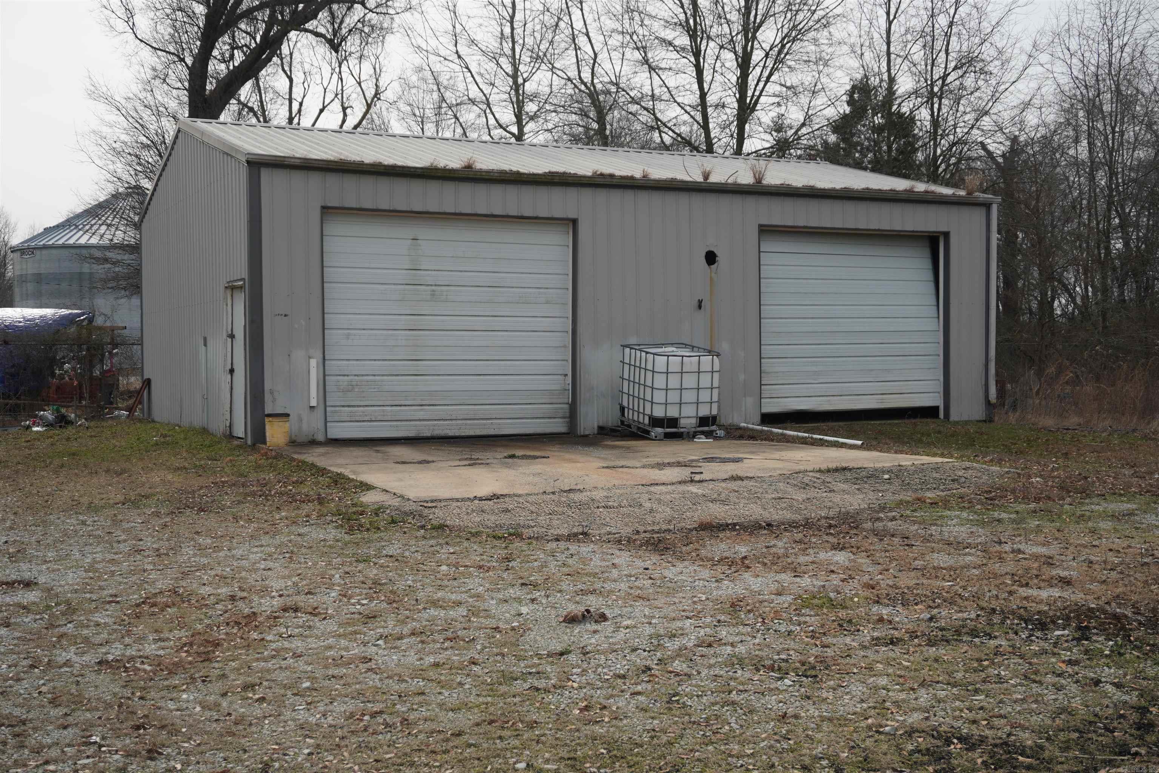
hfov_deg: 46.4
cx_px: 580
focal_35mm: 42
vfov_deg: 31.9
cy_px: 386
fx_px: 1352
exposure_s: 1/320
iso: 100
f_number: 5
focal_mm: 28
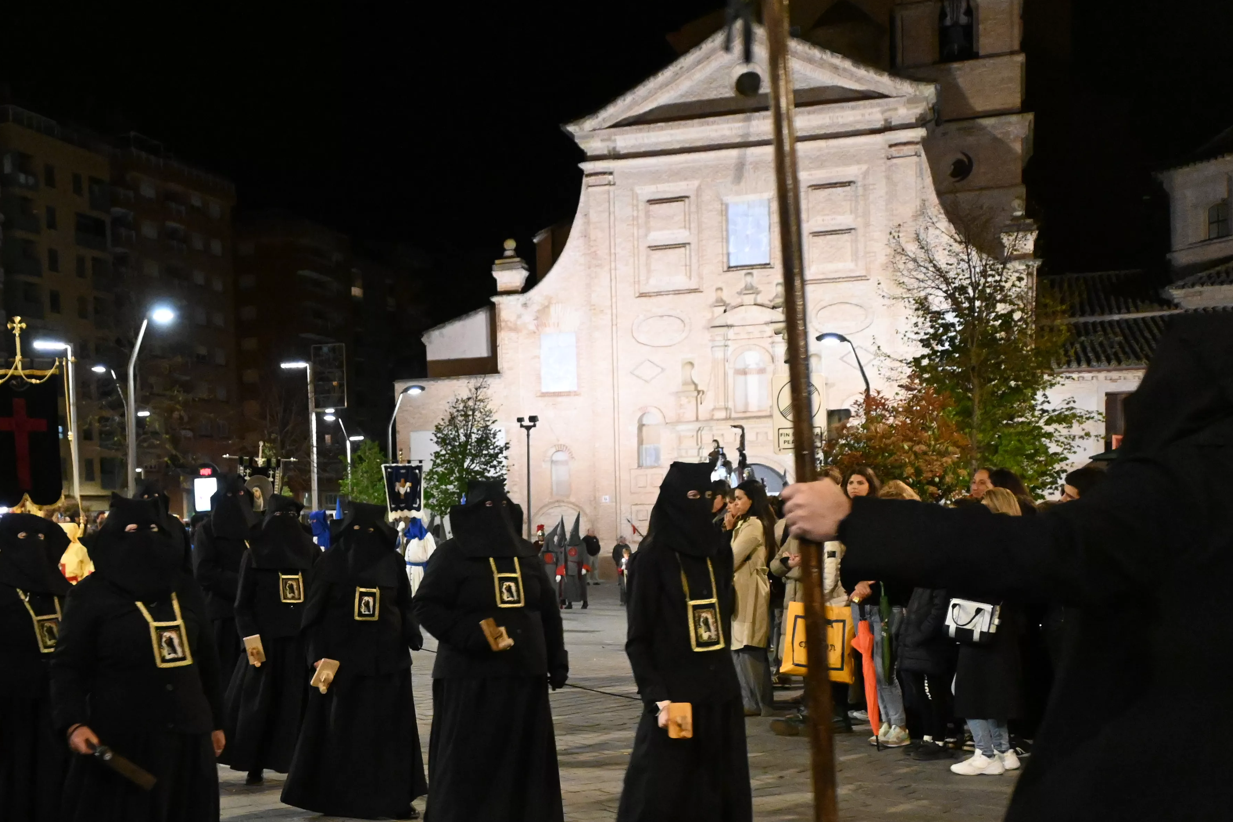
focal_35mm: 47
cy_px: 620
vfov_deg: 28.2
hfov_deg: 41.2
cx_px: 381
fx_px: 1610
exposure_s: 1/60
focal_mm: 20
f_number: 3.8
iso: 6400
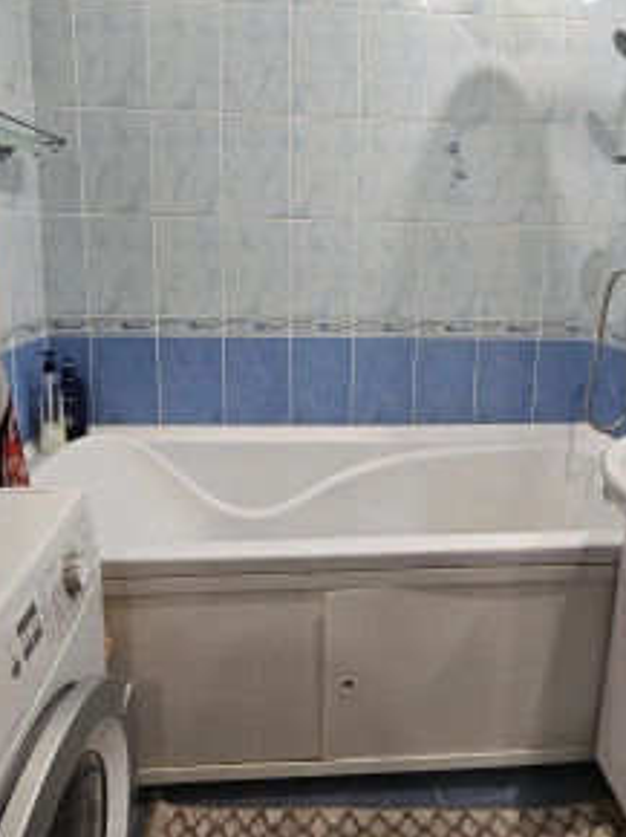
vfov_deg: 77.8
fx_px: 507
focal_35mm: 21
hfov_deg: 63.3
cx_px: 333
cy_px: 320
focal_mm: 2.2
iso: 160
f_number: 2.2
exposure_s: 1/50
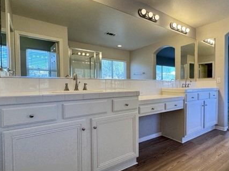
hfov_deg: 77.7
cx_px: 142
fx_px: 139
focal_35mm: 21
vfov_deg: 63.4
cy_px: 88
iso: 64
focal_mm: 2.22
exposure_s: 1/120
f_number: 2.2
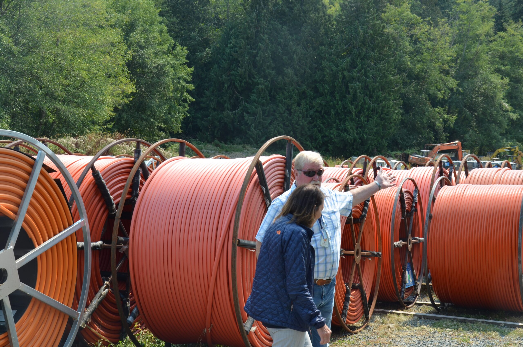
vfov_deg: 23.7
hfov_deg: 35.1
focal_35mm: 57
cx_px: 262
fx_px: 826
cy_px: 174
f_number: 8
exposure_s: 1/250
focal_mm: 38
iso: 200
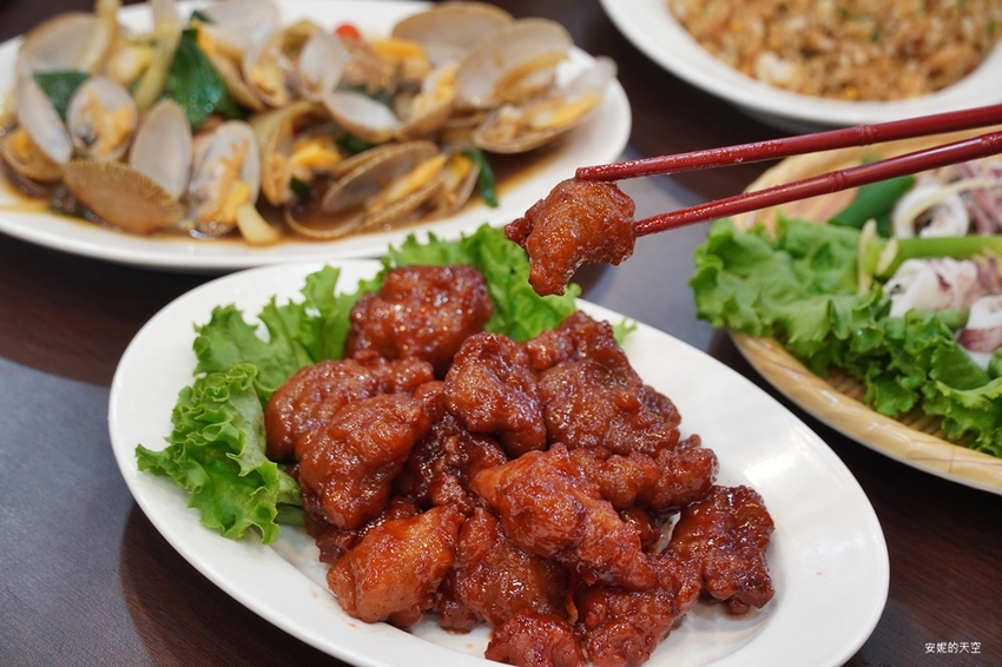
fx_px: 2754
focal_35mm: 99
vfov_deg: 13.8
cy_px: 334
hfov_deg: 20.6
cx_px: 501
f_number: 5.6
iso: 1000
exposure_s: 1/60
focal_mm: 66
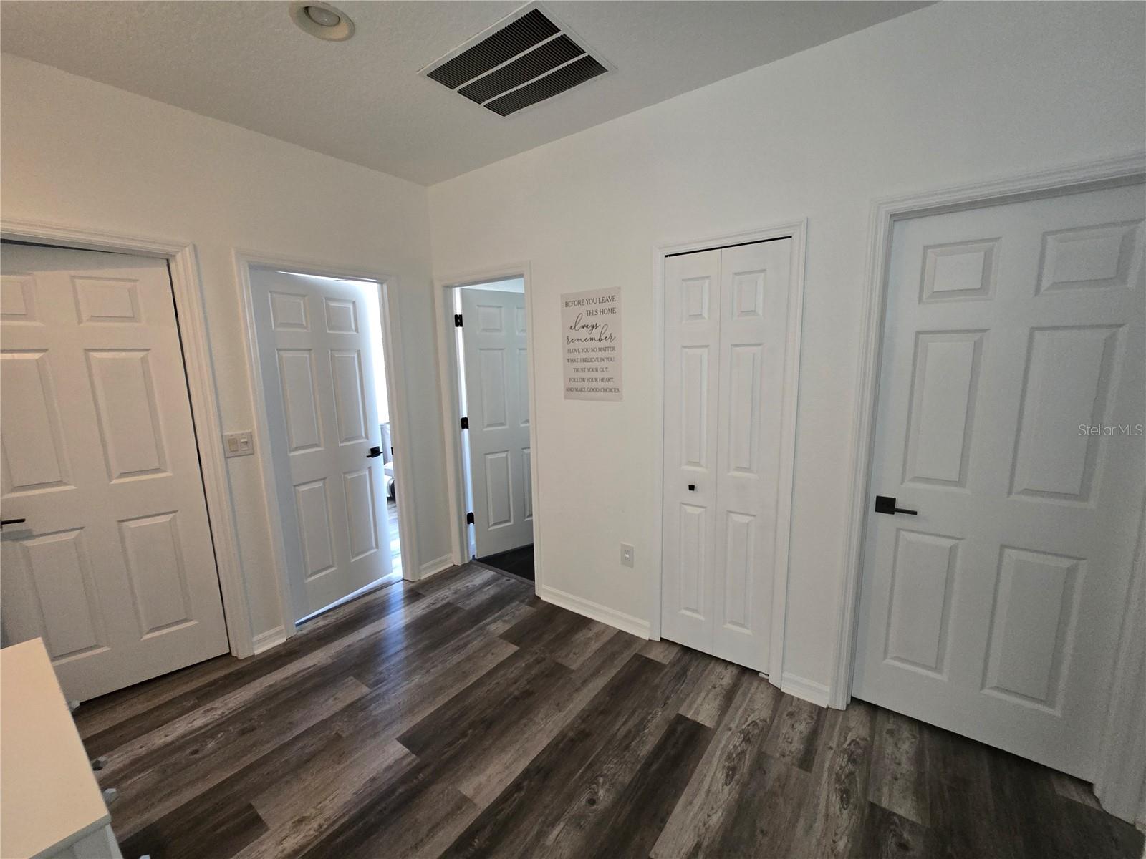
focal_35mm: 13
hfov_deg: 106.2
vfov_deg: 89.9
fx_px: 430
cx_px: 573
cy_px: 430
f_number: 2.2
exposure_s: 1/60
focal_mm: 2.2
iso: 800
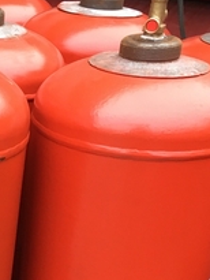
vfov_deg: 22.0
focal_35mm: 85
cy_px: 292
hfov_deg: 16.3
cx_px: -72
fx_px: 687
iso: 64
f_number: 2.2
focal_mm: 4.15
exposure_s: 1/33
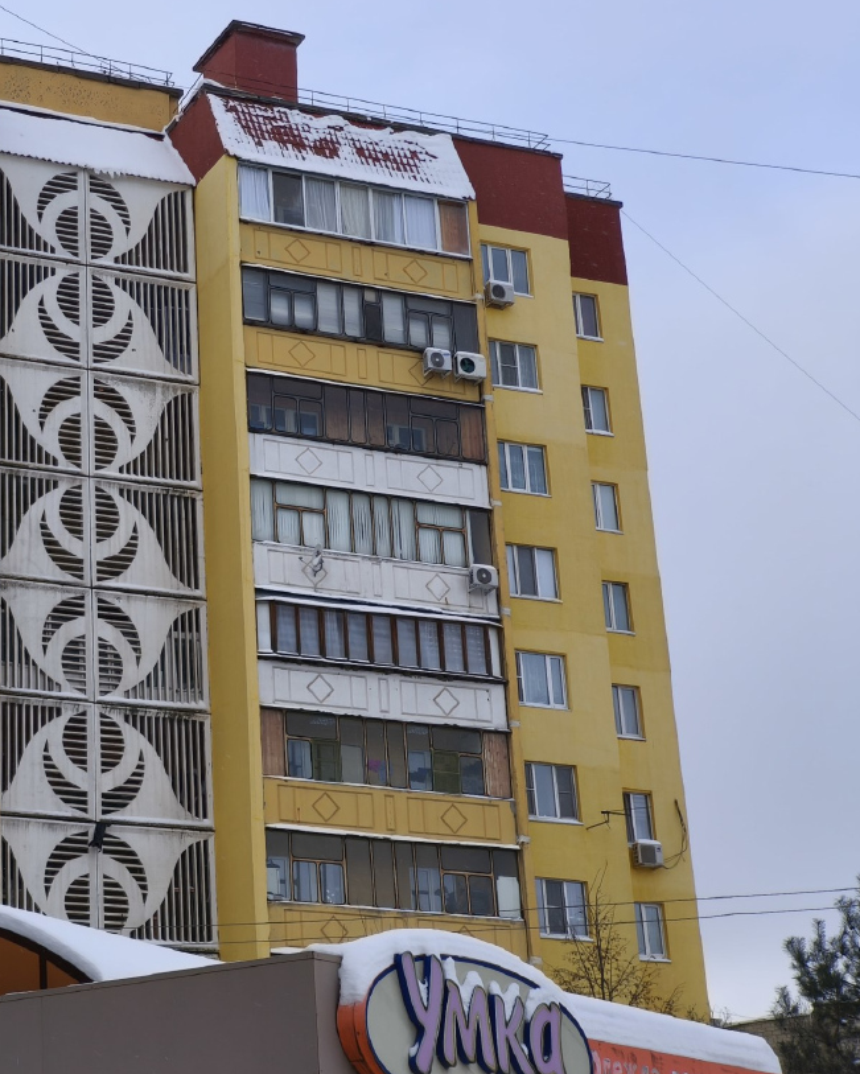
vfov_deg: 24.4
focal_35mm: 78
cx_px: 11
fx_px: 2480
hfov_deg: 19.1
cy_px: 474
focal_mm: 7.1
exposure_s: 1/187
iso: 50
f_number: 1.9
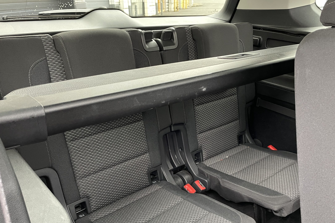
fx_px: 298
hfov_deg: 58.7
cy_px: 136
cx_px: 171
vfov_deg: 40.9
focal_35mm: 32
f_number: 1.6
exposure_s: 1/60
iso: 320
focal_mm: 4.2
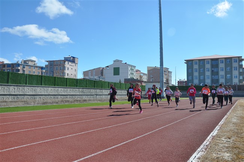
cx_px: 122
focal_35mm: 27
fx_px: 183
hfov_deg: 67.4
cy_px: 81
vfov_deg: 47.8
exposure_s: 1/320
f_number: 9
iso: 200
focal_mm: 18
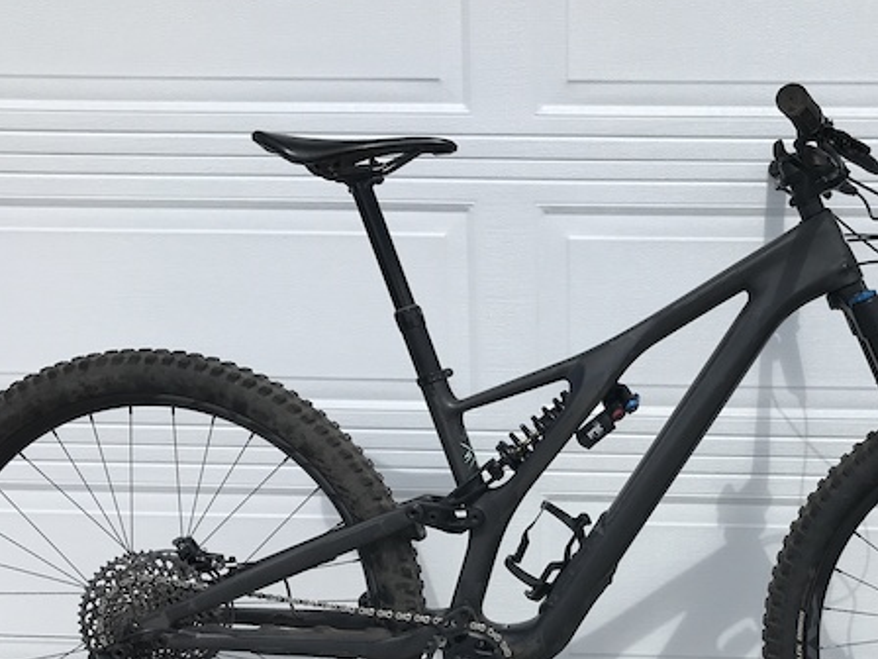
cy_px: 502
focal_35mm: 50
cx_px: 635
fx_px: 1268
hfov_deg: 37.4
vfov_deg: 28.6
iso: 20
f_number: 1.8
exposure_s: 1/2398
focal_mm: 3.99
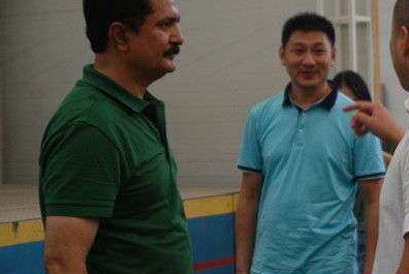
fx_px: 1056
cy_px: 113
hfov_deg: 21.7
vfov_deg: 14.8
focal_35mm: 93
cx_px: 311
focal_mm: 35
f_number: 3.8
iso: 400
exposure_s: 1/125
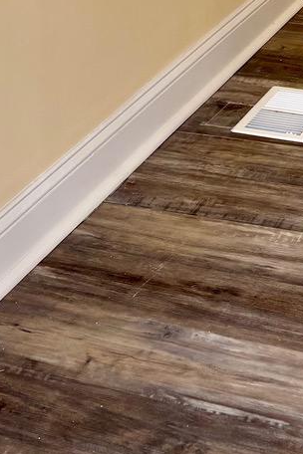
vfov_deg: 19.3
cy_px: -241
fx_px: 1149
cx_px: 204
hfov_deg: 15.0
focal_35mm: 91
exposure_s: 1/176
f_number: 1.6
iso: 40
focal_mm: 5.96
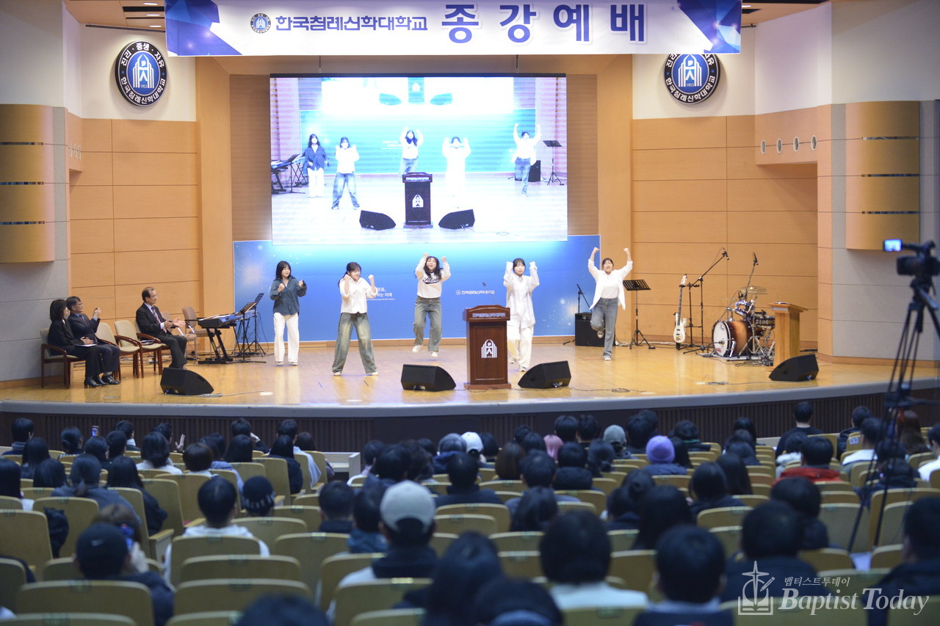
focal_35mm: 70
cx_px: 470
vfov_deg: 19.5
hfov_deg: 28.8
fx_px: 1827
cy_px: 313
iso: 3200
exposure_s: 1/250
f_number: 2.8
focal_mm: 70
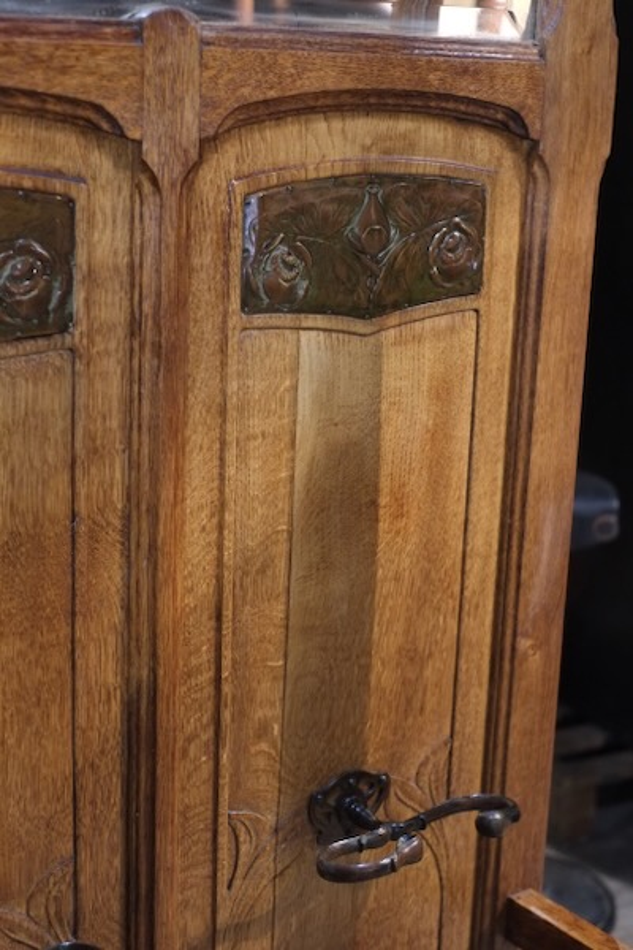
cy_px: 475
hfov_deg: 25.5
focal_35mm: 53
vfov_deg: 37.5
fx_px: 1398
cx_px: 316
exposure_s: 1/125
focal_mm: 35
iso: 3200
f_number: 3.6
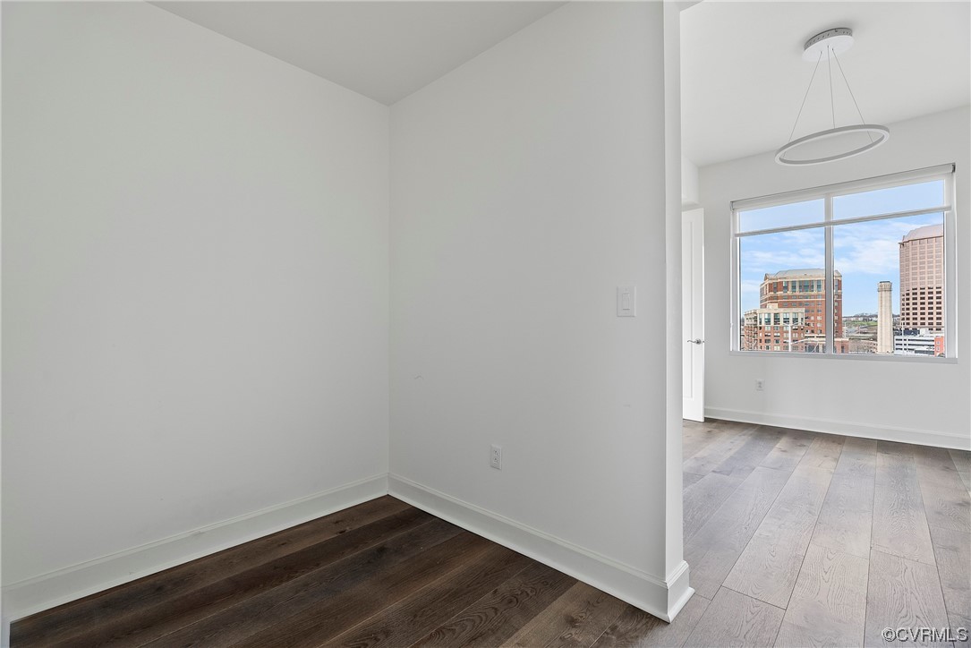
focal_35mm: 16
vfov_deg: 73.8
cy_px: 324
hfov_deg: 96.7
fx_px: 432
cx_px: 486
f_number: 8
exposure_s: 1/2
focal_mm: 16
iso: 800
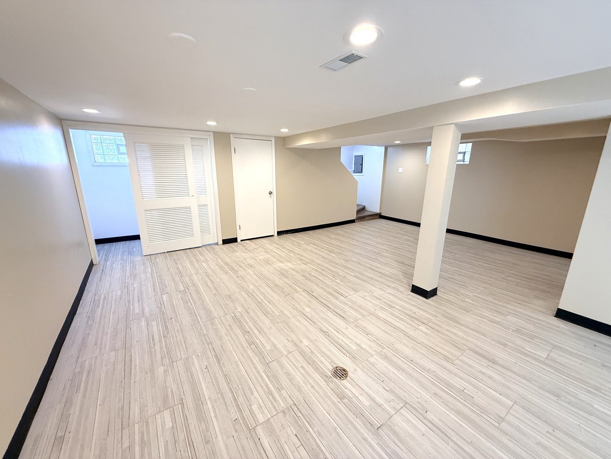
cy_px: 230
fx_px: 247
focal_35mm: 14
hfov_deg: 102.1
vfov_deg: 85.7
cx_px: 306
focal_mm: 2.22
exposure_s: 1/120
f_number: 2.2
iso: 200
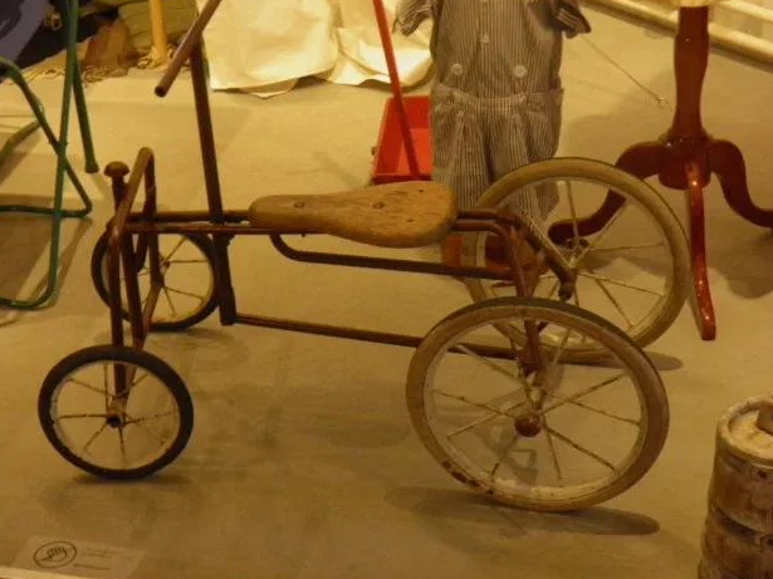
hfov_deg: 25.7
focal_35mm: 76
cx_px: 388
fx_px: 1697
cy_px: 286
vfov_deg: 19.4
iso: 250
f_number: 3.9
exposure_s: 1/8
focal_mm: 13.2
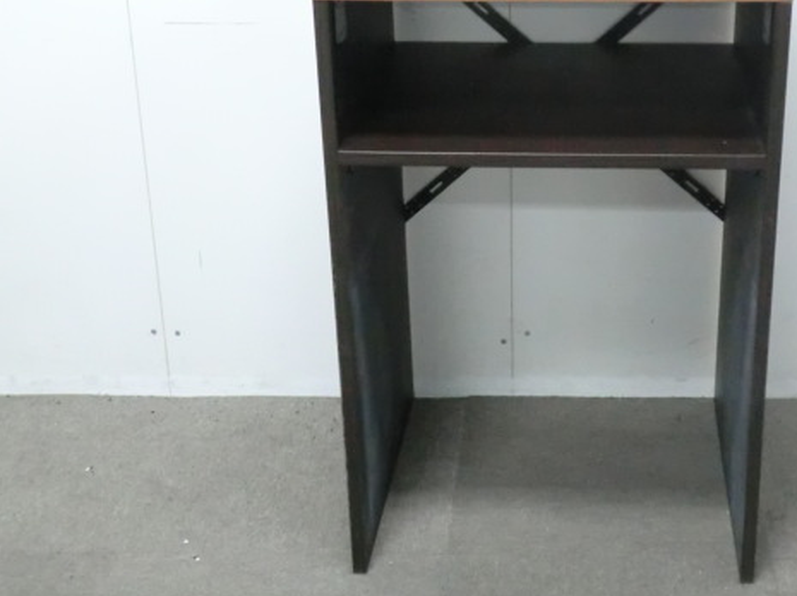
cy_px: 219
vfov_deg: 23.6
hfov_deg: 31.0
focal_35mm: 62
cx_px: 535
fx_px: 1426
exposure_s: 1/30
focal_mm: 8.2
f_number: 4.3
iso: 800
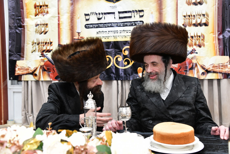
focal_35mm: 38
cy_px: 77
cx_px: 115
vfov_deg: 35.0
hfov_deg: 50.7
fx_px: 243
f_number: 5.6
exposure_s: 1/125
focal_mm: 38
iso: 2000
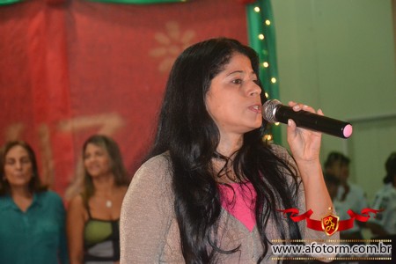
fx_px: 1485
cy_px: 132
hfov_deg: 15.2
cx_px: 198
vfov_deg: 10.2
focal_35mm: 135
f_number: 5.6
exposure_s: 1/60
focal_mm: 90
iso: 3200
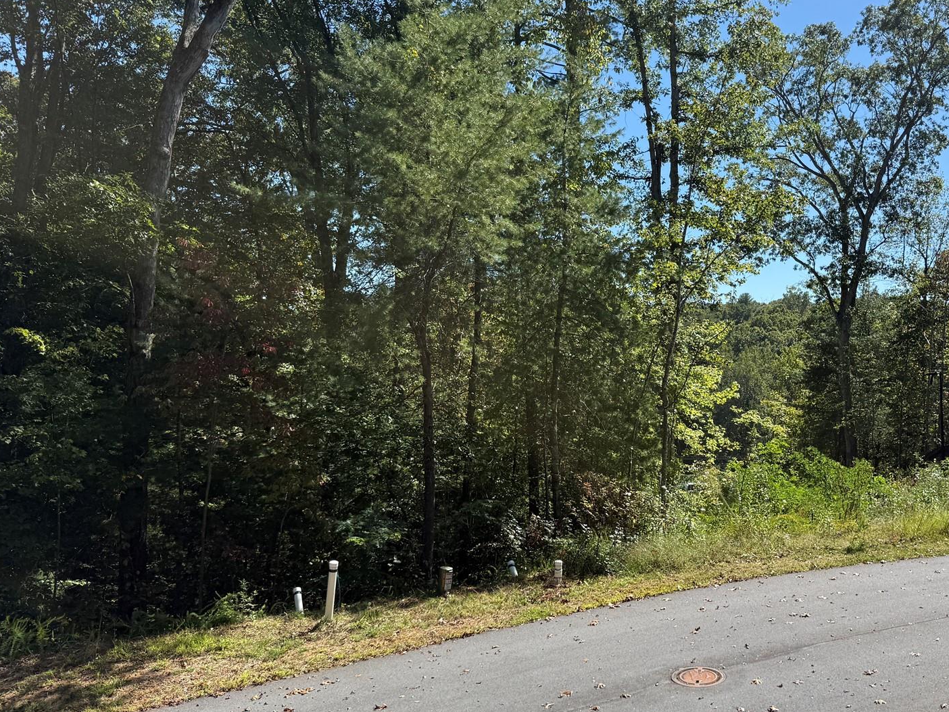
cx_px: 631
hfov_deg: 51.7
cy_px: 341
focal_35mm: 35
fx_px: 960
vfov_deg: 40.7
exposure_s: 1/2801
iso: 80
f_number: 1.78
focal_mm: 6.76
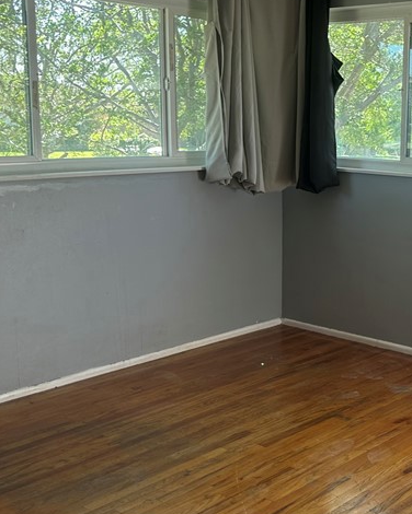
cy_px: 246
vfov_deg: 36.6
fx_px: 777
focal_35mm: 51
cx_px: 384
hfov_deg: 28.4
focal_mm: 6.86
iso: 80
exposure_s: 1/121
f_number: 1.78
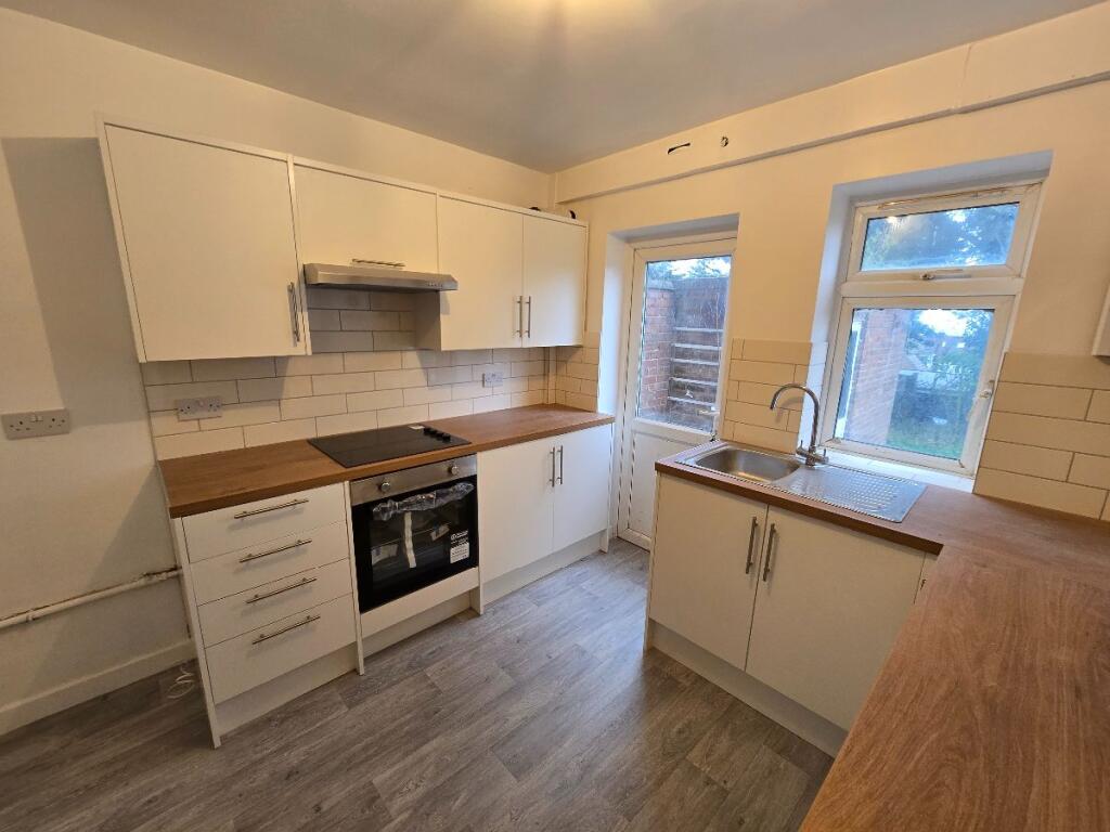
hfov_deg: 106.2
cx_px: 555
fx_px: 417
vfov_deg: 89.9
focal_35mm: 13
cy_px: 416
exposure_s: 1/50
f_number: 2.2
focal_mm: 2.2
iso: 160
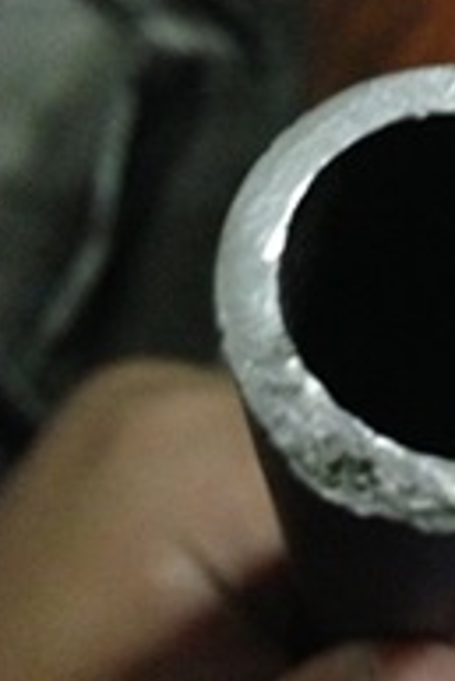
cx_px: 476
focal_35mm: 71
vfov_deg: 28.4
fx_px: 1344
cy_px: 370
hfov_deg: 18.6
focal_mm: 4.13
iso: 800
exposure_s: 1/17
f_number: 2.4
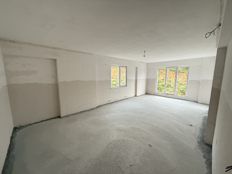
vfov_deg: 85.7
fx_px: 94
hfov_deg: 102.1
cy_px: 87
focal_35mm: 14
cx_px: 116
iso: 320
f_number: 2.2
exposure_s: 1/99
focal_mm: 2.22
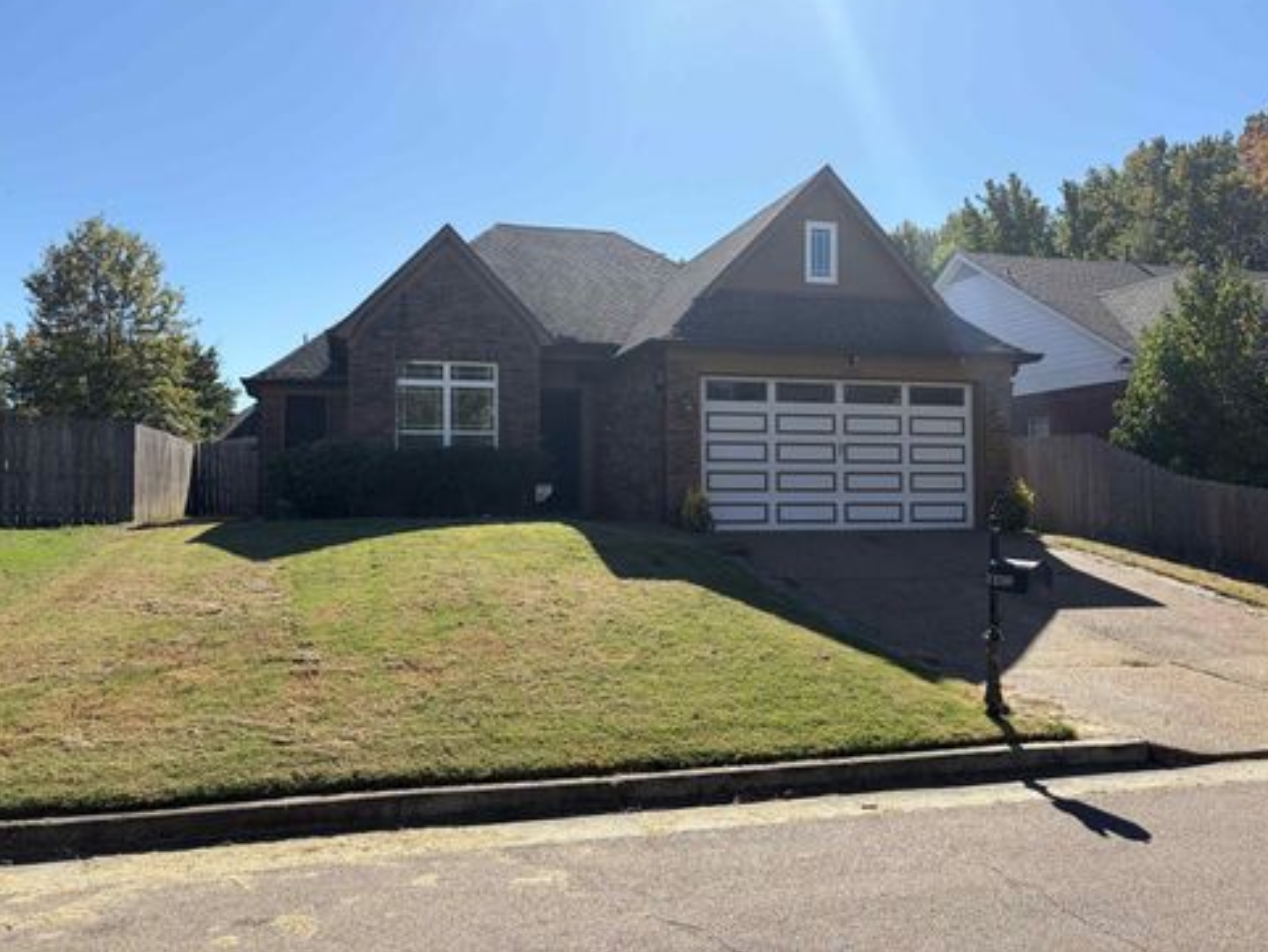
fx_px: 989
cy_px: 460
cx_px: 633
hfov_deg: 65.3
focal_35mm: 27
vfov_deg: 51.4
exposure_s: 1/3448
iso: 50
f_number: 1.6
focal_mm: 5.96
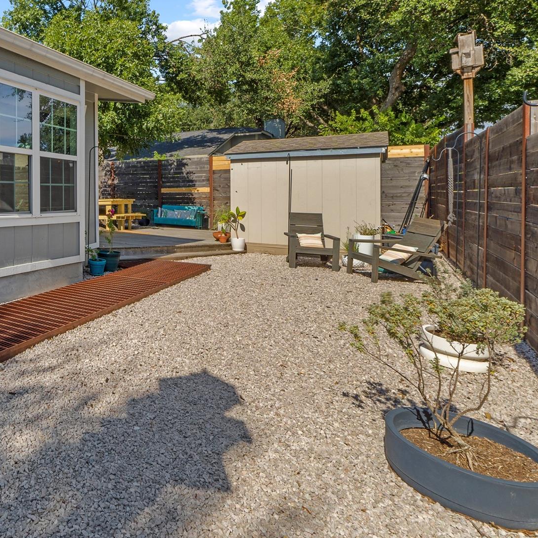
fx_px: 422
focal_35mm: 24
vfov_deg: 64.1
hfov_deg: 55.7
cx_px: 47
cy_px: 203
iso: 250
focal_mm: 10
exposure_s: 1/25
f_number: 11
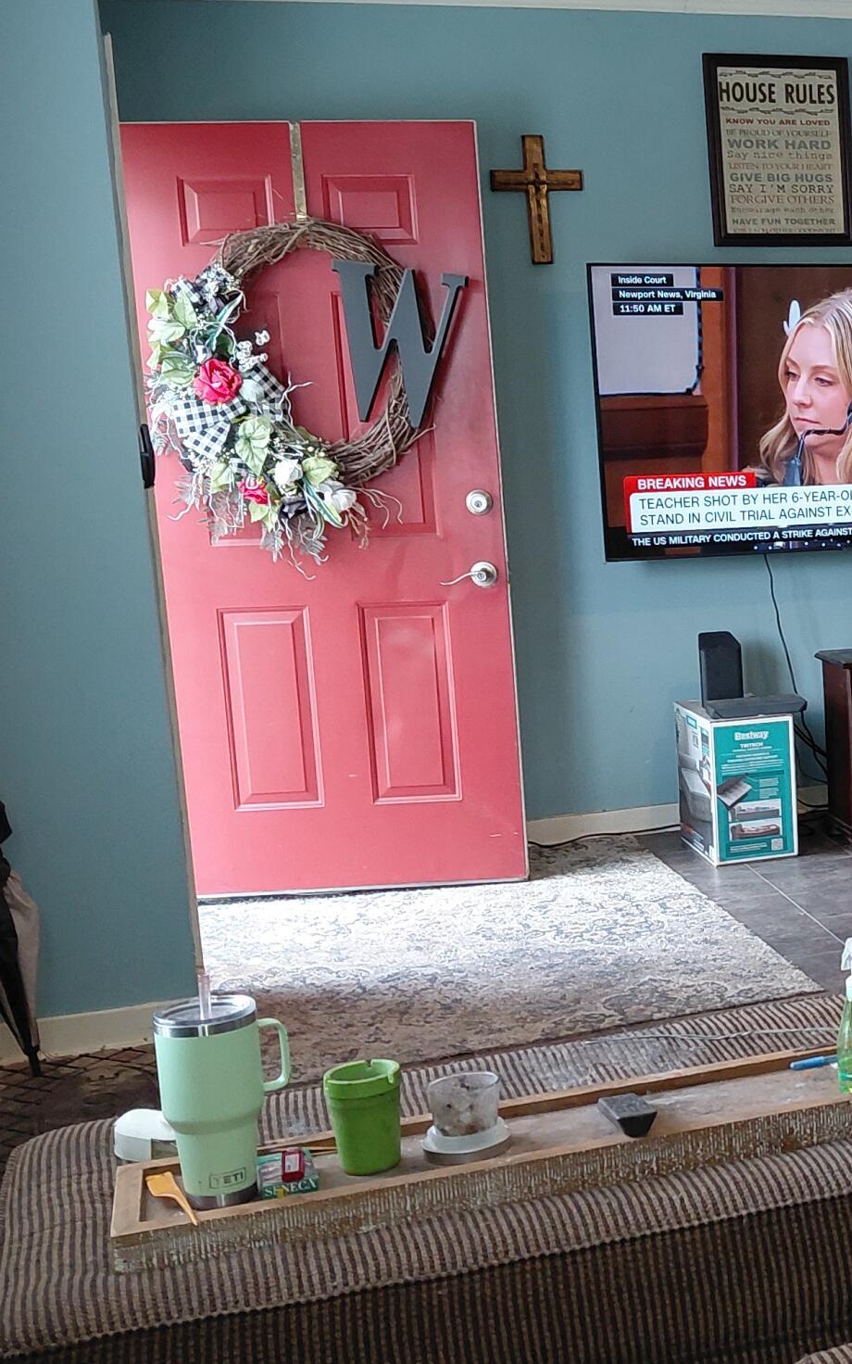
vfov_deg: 37.5
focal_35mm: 54
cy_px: 710
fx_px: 2006
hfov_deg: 22.1
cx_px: 1026
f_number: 1.8
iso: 320
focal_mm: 4.69
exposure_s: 1/60
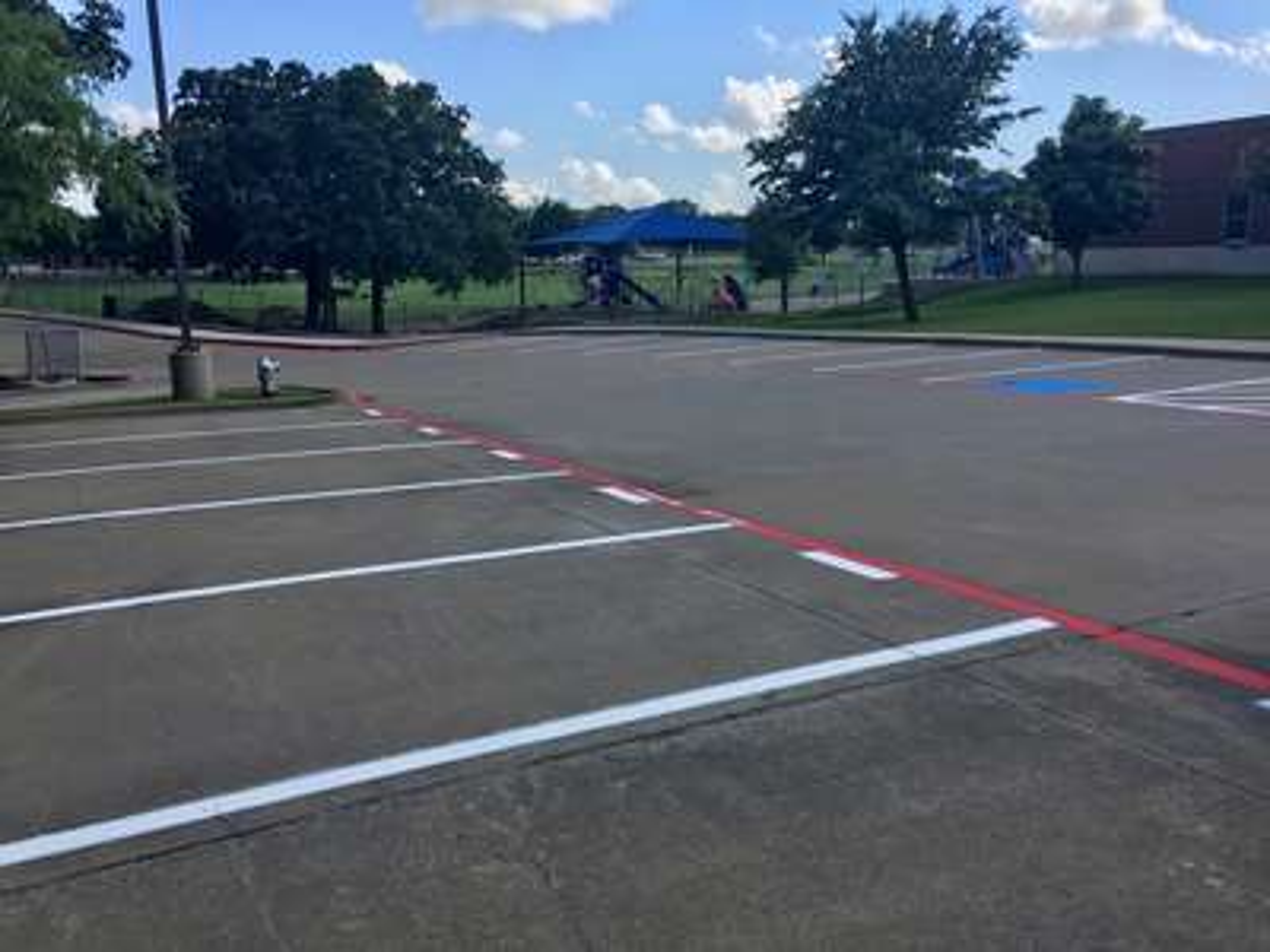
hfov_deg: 61.7
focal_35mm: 29
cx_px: 635
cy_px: 476
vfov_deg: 48.2
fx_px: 1064
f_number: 2.2
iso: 25
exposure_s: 1/894
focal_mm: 4.15
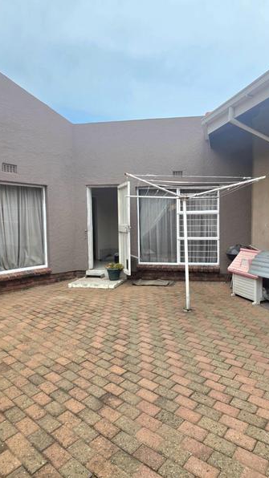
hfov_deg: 56.5
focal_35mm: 19
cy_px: 239
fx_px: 241
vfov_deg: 89.6
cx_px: 188
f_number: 1.9
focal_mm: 2.2
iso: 40
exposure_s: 1/2500
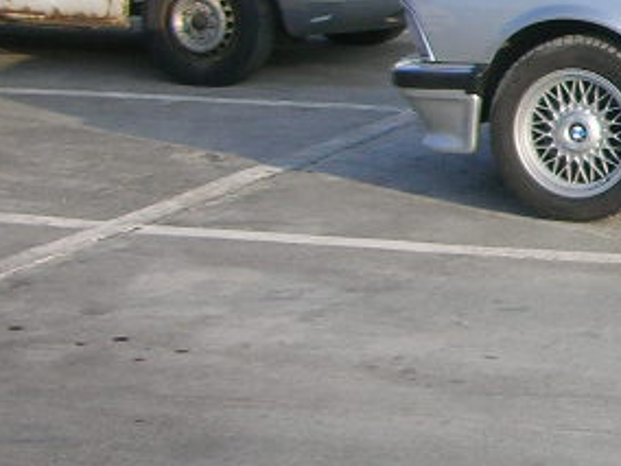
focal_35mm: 126
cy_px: 68
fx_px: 2260
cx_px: 1098
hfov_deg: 14.0
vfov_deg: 11.7
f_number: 8.5
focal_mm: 5.8
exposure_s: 1/38.8
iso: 50
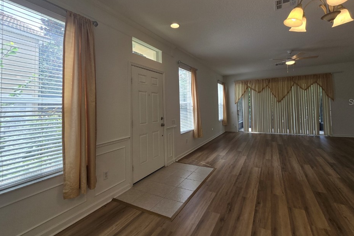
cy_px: 102
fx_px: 147
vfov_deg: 76.9
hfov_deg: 100.3
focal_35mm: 15
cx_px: 189
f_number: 2.2
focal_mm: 2.2
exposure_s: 1/234
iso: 50
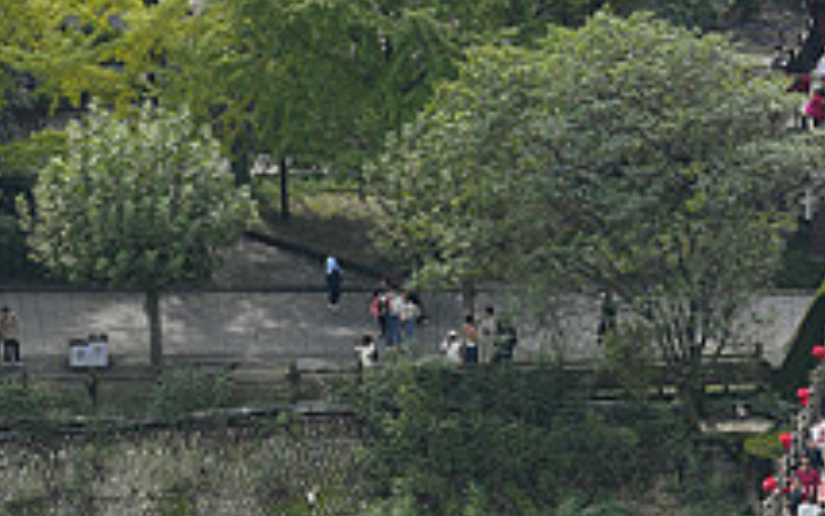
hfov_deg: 5.2
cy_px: 558
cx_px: 923
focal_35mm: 404
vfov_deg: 3.3
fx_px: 9088
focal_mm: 106
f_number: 8
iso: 125
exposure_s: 1/125
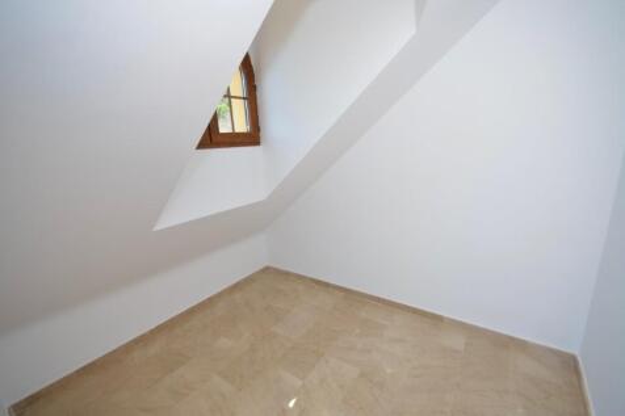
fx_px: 260
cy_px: 208
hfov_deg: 100.4
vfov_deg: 77.3
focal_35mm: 15
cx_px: 312
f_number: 5.6
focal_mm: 10
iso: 220
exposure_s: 1/125
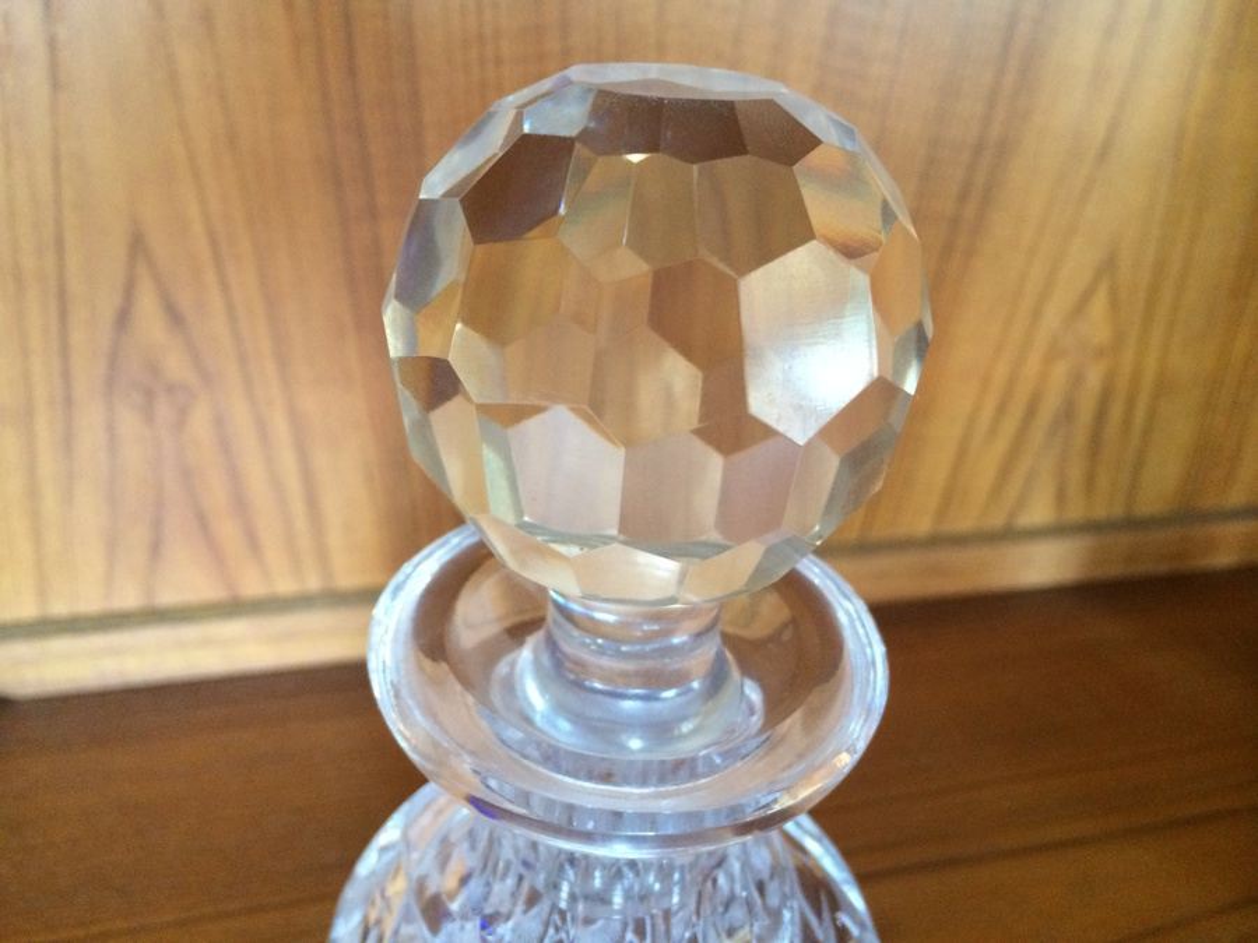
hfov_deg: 60.0
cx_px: 629
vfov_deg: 46.8
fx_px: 1090
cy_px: 472
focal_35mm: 30
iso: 320
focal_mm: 4.12
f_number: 2.2
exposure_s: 1/17
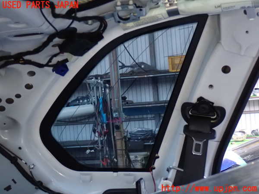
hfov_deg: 29.0
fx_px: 501
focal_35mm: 67
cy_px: 97
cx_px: 130
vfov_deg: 21.9
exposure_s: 1/10
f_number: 3.8
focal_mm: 11.88
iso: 1600
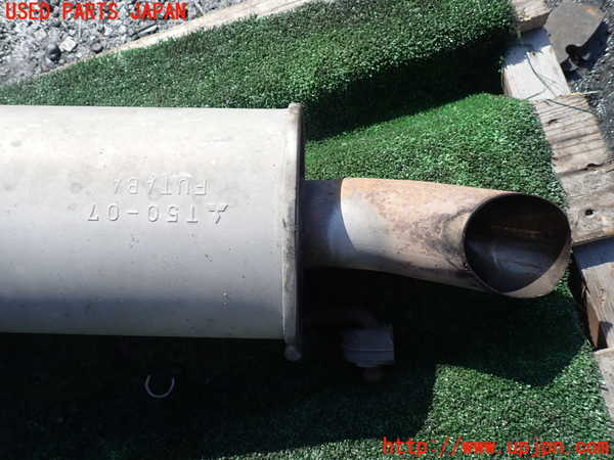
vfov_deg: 54.9
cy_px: 230
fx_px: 443
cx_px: 307
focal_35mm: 25
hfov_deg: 69.4
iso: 100
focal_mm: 4.5
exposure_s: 1/800
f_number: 2.8
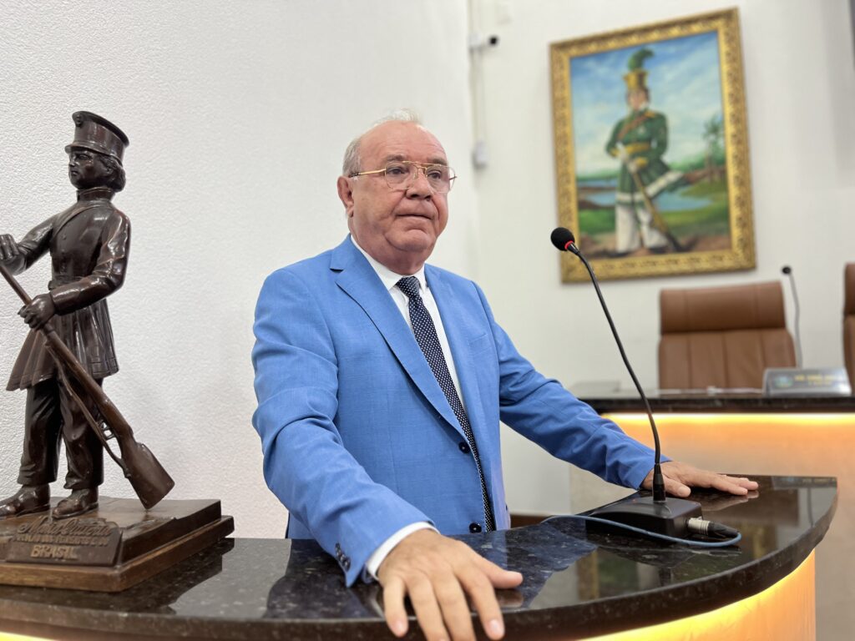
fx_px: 642
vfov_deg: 53.1
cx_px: 428
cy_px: 320
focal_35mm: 26
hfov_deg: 67.3
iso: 200
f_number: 1.6
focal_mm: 5.1
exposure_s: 1/60
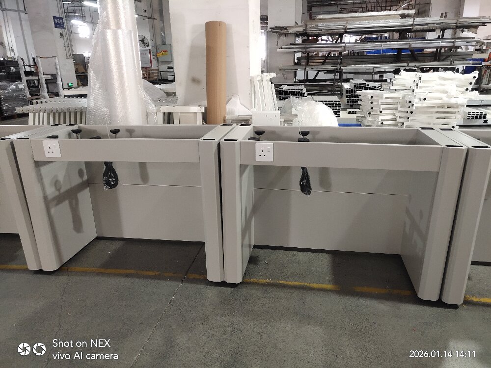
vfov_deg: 46.8
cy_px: 184
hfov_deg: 60.0
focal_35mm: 30
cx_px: 246
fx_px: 426
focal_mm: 4.35
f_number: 1.8
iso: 324
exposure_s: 1/50
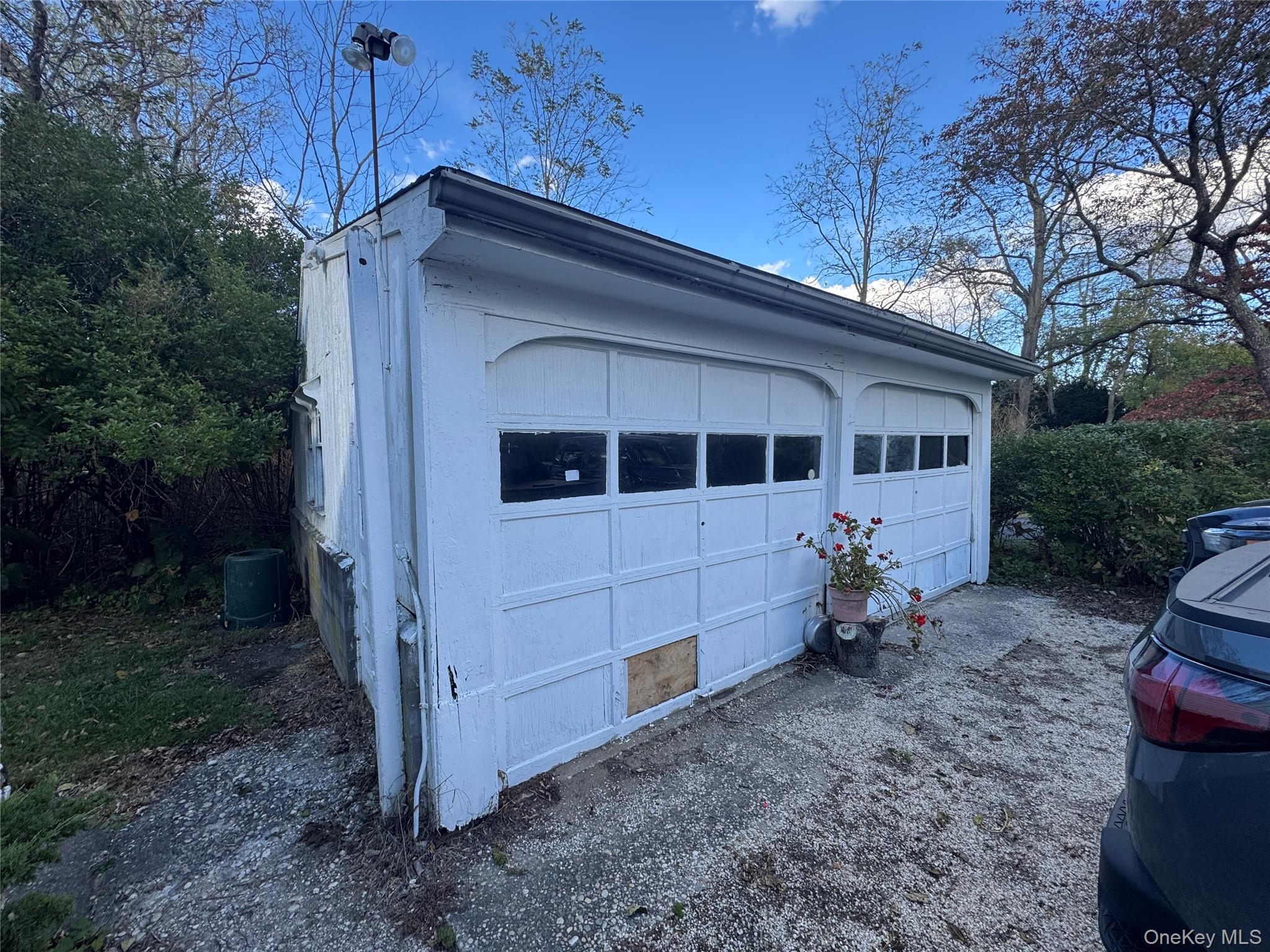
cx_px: 635
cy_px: 476
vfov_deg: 85.7
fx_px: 514
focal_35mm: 14
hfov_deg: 102.1
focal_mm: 2.22
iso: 40
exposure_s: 1/316
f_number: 2.2
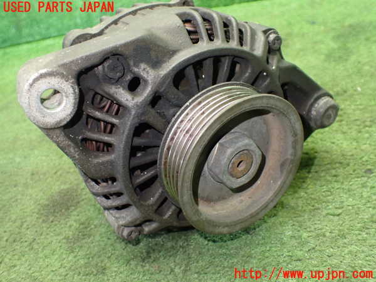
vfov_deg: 44.2
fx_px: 348
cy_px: 141
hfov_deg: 56.8
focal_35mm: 32
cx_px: 188
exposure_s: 1/50
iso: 800
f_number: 2.4
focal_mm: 5.79
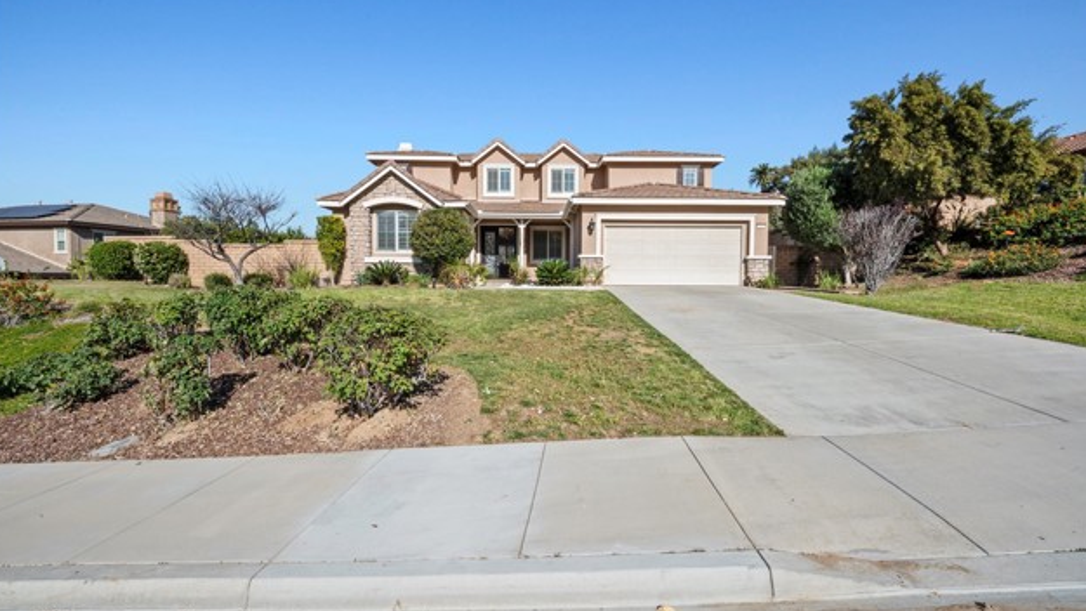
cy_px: 292
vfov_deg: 70.5
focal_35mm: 15
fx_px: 432
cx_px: 544
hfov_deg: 103.0
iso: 125
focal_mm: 14
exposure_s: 1/30
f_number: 13
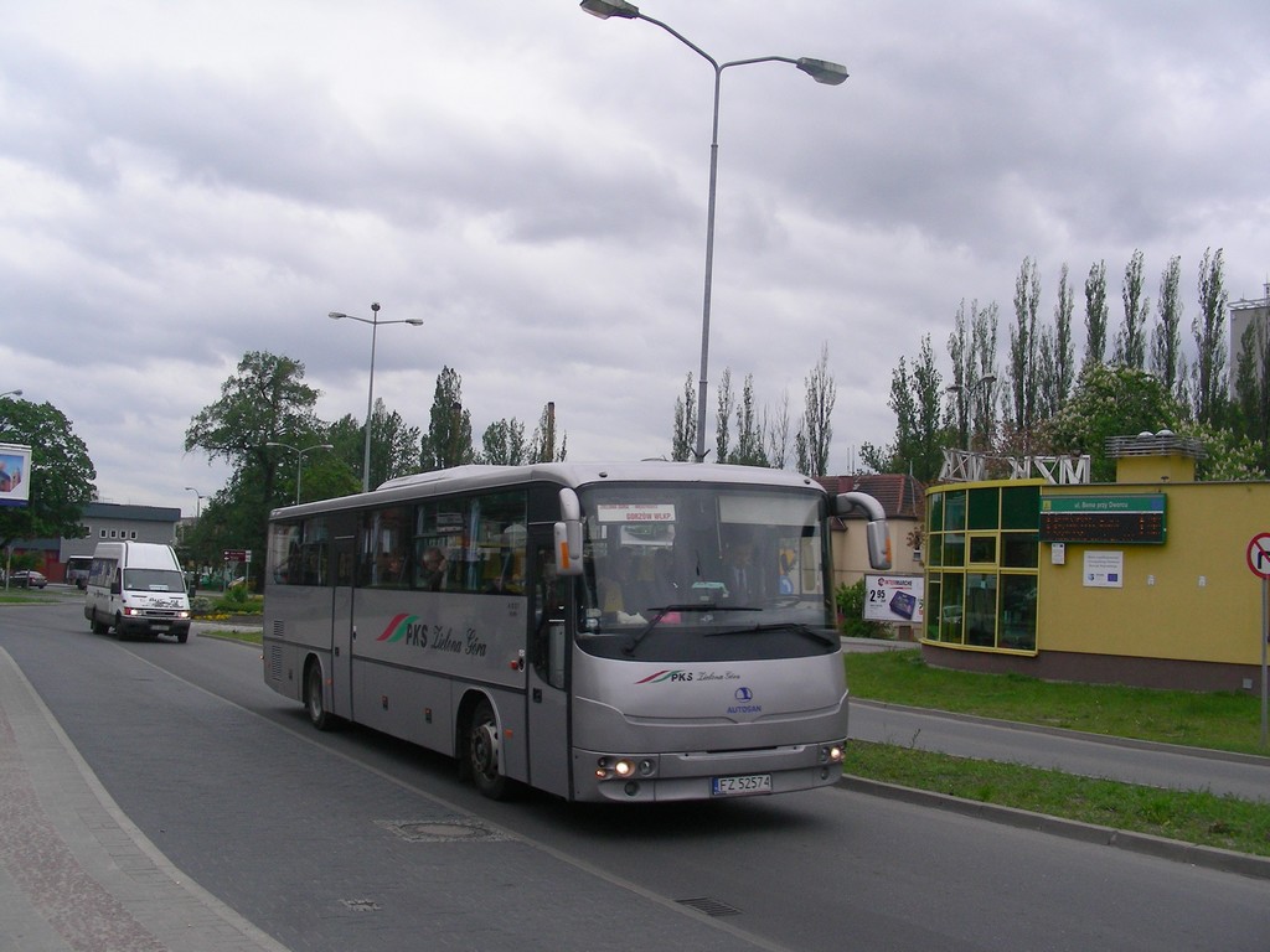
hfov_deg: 49.0
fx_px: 1394
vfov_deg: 37.7
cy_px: 476
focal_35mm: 38
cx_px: 635
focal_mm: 6.3
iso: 50
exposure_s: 1/260
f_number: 4
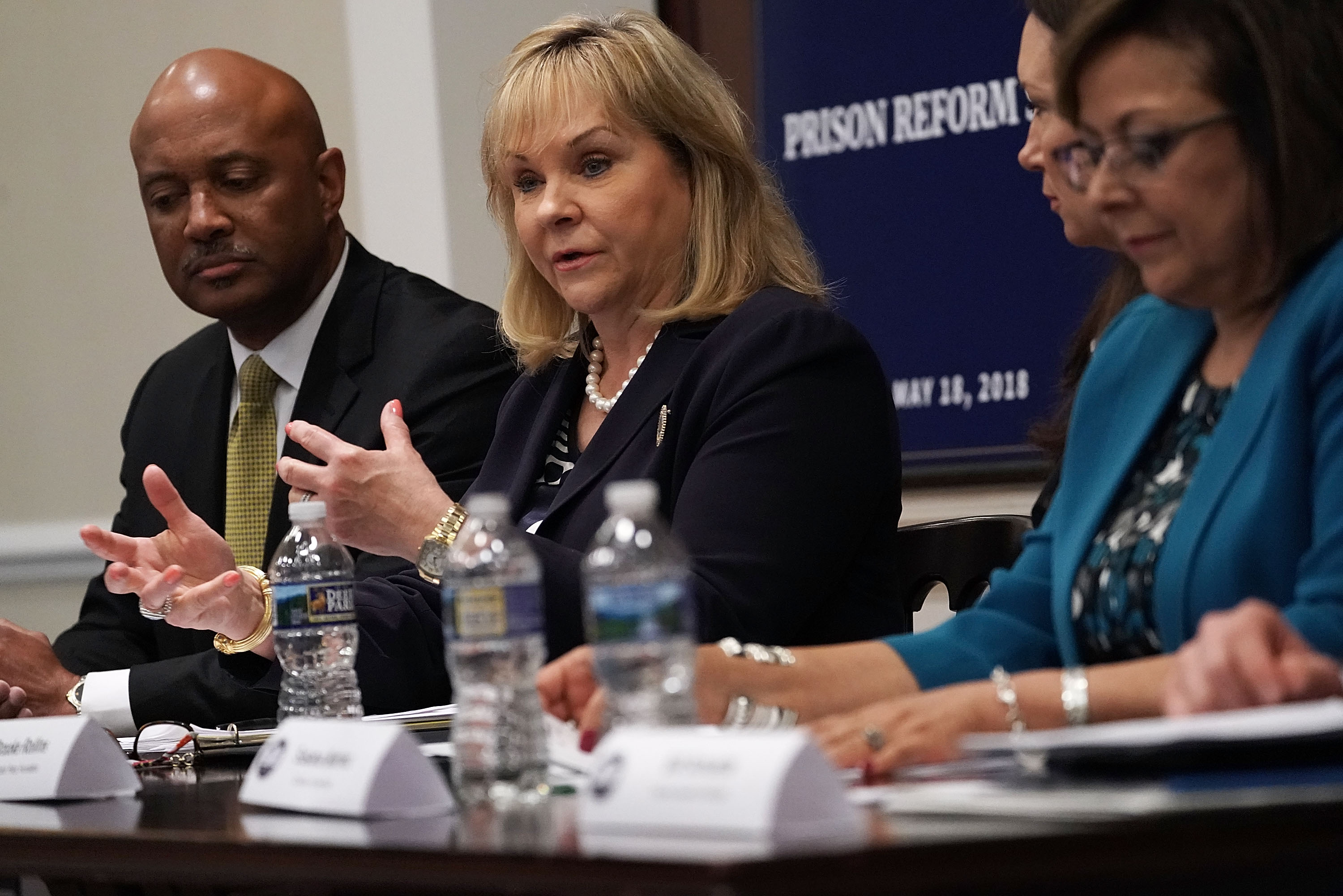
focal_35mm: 196
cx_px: 672
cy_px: 448
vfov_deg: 7.0
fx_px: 7311
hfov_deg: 10.5
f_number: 5.6
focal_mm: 196
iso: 8000
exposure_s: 1/320
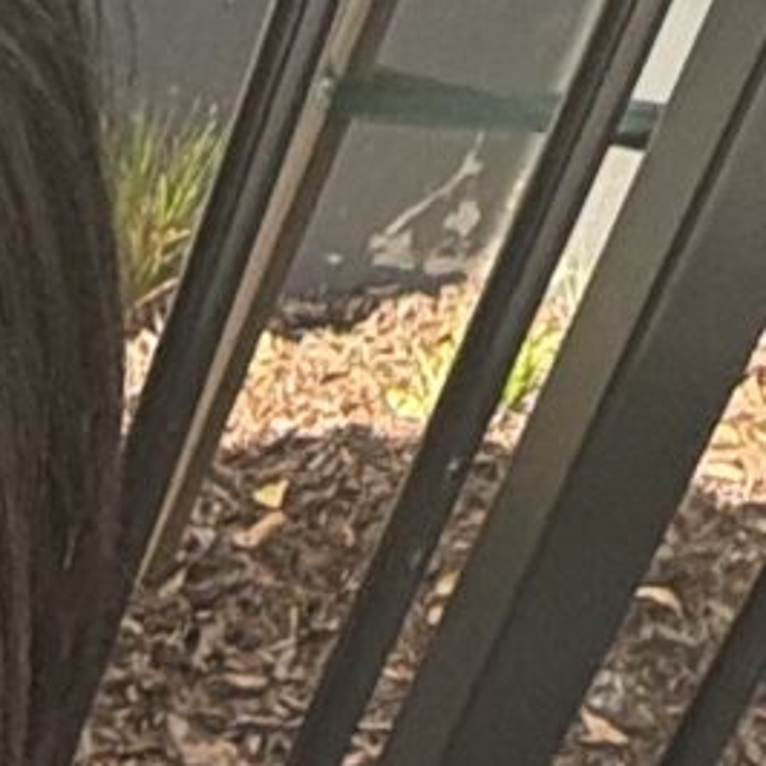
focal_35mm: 119
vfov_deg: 12.1
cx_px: -662
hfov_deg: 13.1
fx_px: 2979
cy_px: 1768
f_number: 2.2
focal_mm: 2.22
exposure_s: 1/99
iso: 40
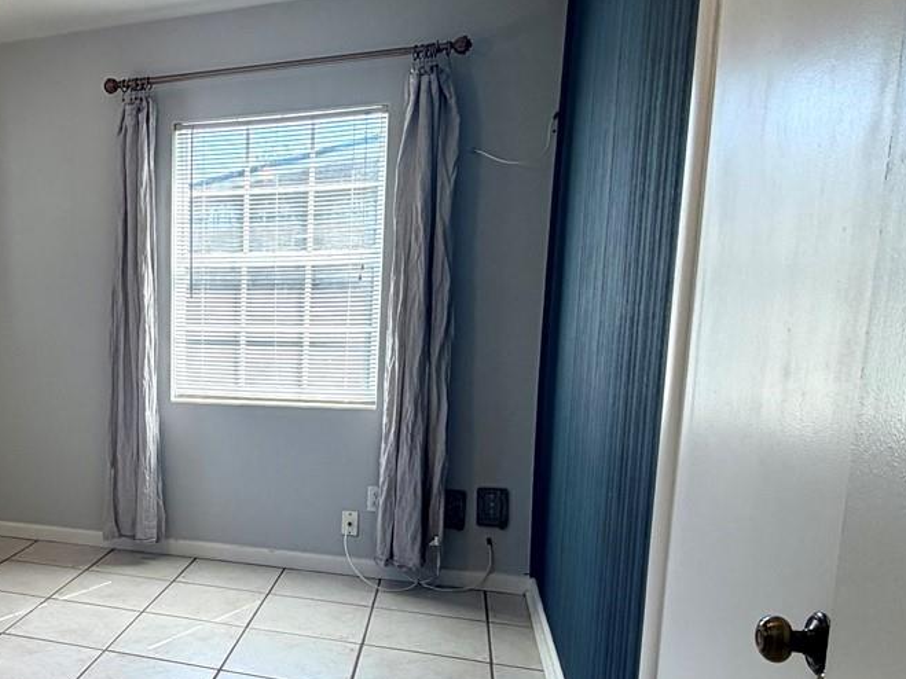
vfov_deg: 41.5
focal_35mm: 34
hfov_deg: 47.3
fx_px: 890
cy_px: 422
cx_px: 56
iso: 64
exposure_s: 1/120
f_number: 2.2
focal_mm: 2.22
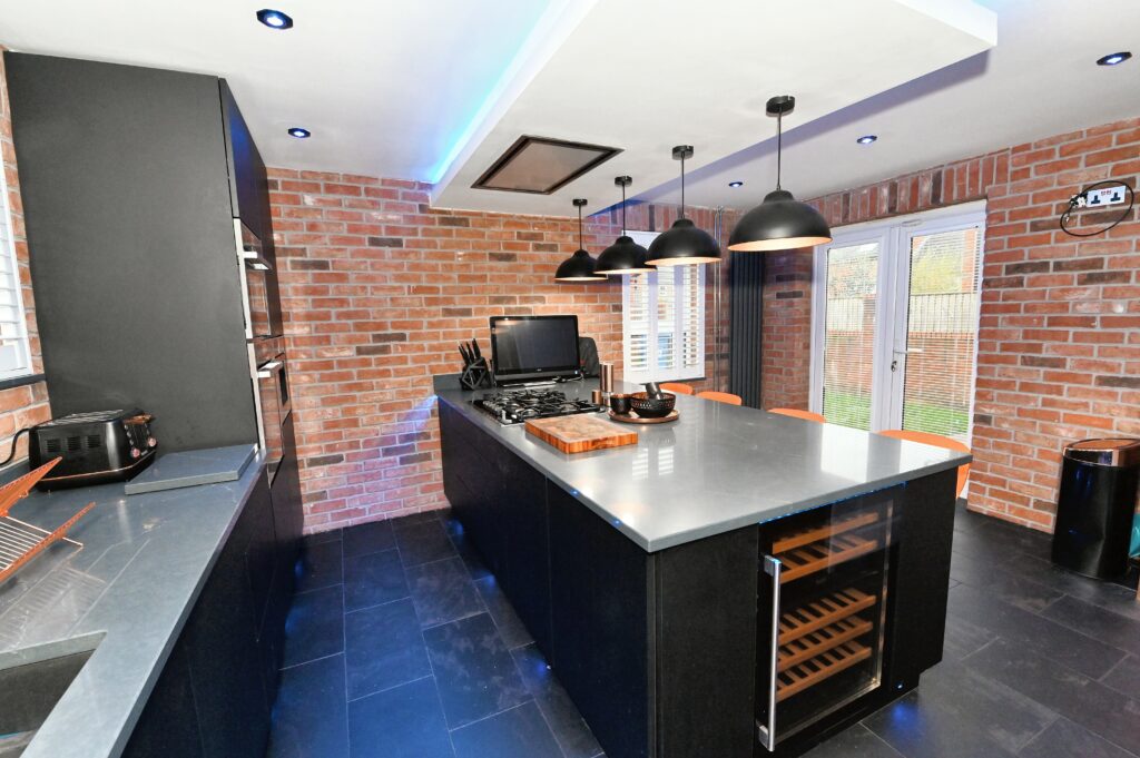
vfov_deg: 77.2
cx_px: 570
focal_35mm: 15
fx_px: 475
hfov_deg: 100.4
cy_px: 379
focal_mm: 15
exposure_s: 1/60
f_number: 10
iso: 6400
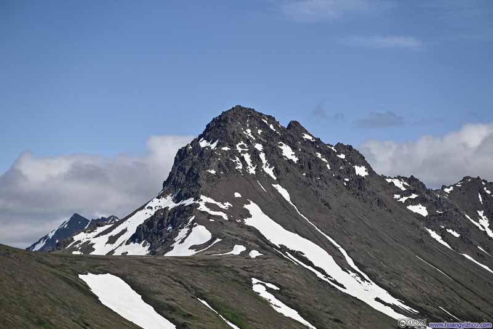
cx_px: 246
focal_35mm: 120
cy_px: 164
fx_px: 1644
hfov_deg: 17.1
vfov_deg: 11.4
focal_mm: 120
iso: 100
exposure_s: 1/3200
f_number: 5
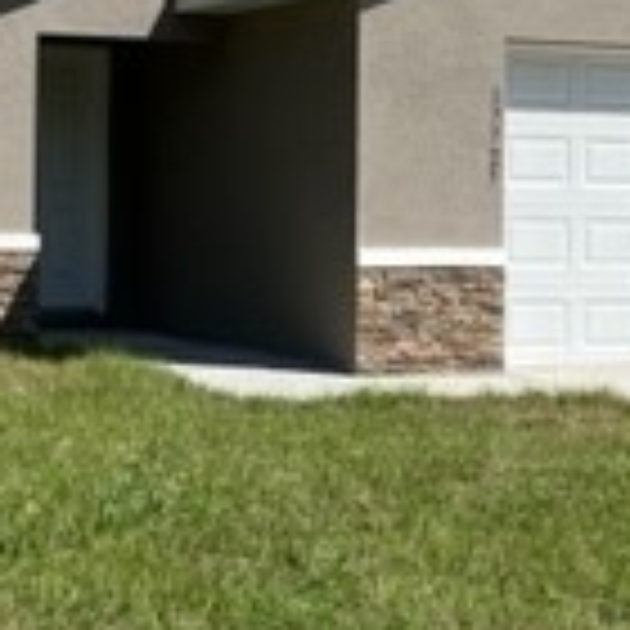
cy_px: 104
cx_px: 333
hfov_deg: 16.6
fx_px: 2162
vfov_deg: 16.4
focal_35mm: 105
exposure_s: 1/5076
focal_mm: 5.1
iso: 50
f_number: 1.6
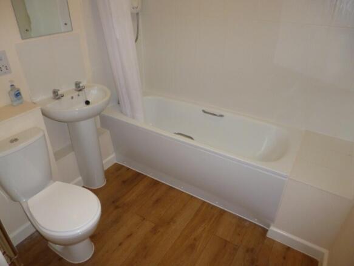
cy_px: 133
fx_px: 245
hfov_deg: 71.6
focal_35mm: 24
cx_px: 177
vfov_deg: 56.8
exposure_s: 1/60
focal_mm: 4.3
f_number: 2.5
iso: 125
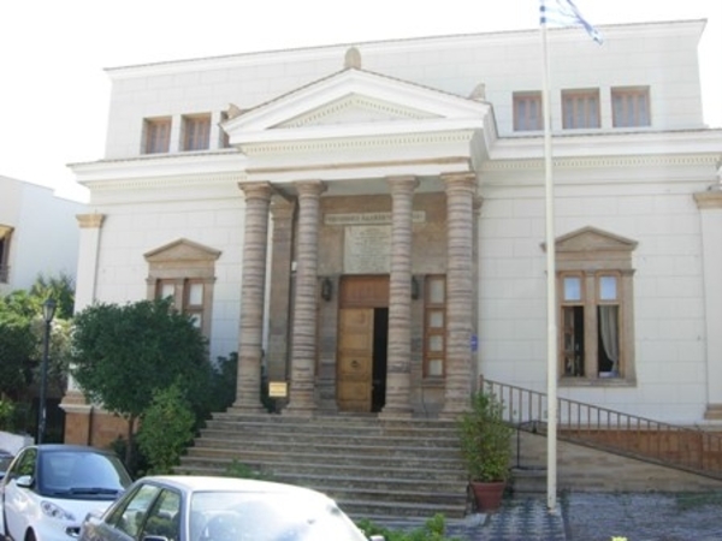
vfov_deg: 39.7
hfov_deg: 51.4
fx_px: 751
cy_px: 270
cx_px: 361
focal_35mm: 36
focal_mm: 7.5
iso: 50
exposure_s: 1/152
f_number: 3.8
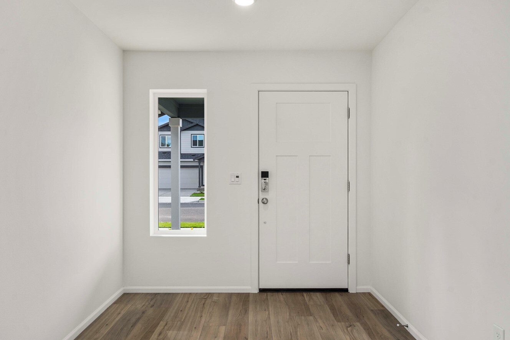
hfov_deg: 76.1
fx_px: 326
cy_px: 155
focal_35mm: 23
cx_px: 264
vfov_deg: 55.0
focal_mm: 18
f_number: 8
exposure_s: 1/100
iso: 100
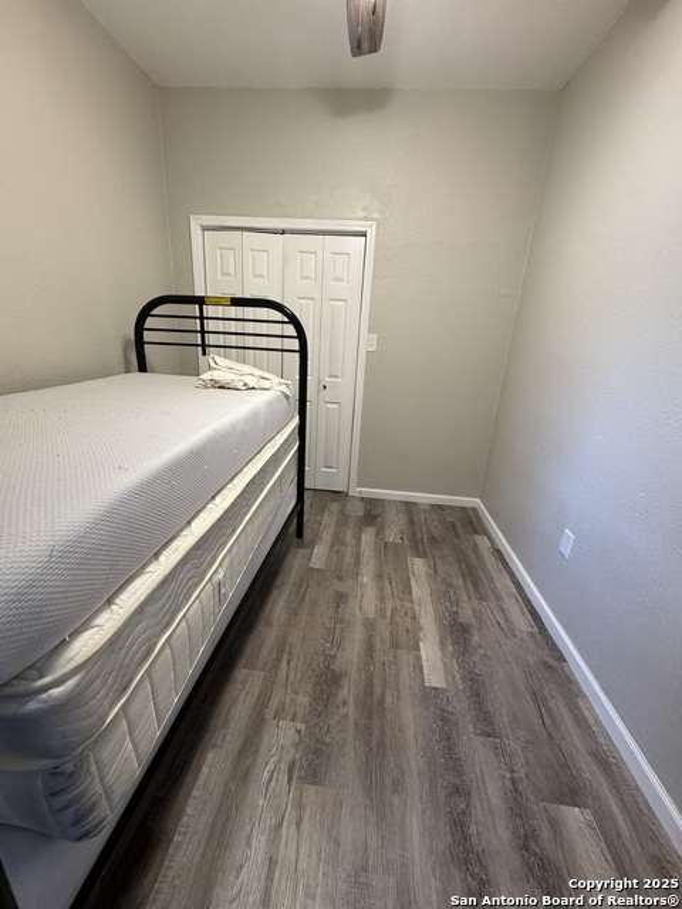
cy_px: 454
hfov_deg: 85.7
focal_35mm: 14
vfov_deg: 102.1
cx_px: 341
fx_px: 368
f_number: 2.2
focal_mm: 2.22
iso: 250
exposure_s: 1/60
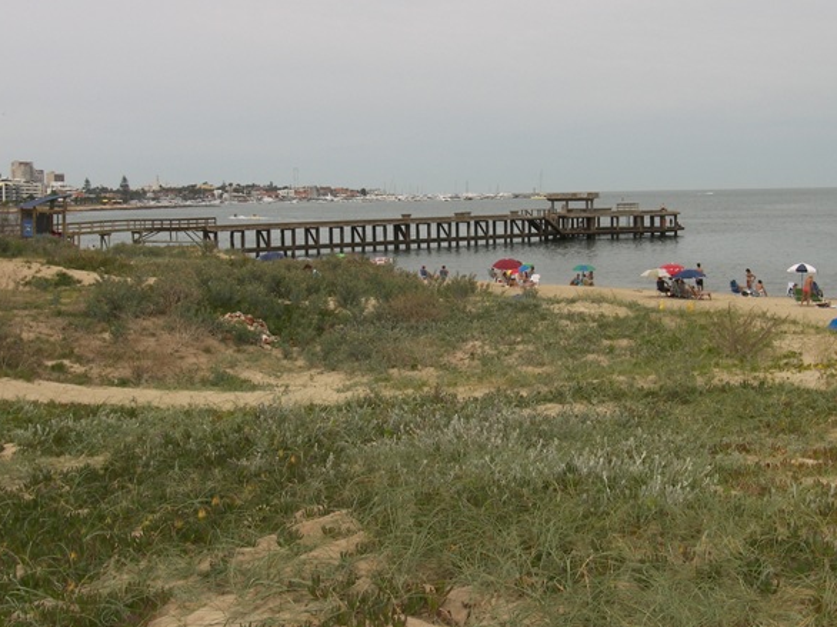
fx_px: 1354
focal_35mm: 56
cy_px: 231
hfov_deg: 34.4
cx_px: 427
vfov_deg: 26.0
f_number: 4
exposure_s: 1/800
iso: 50
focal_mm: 8.7
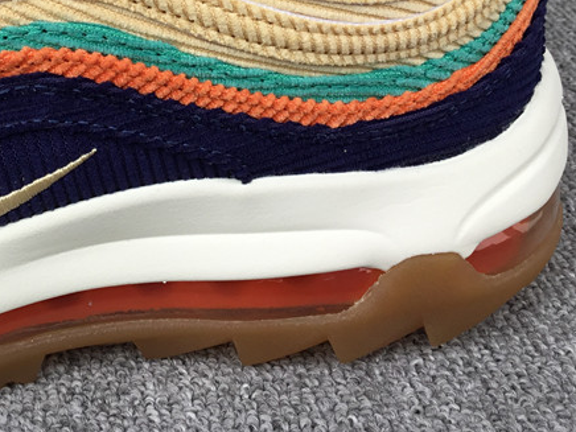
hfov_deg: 29.7
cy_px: 9
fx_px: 1065
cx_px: 139
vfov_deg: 22.1
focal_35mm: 64
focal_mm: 3.3
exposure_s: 1/105
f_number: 2.4
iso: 25
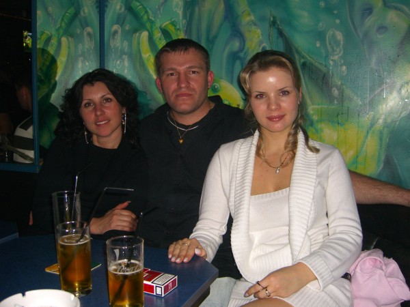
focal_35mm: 38
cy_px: 154
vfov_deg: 37.7
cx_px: 205
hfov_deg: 49.0
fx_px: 450
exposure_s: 1/60
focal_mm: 7.9
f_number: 2.8
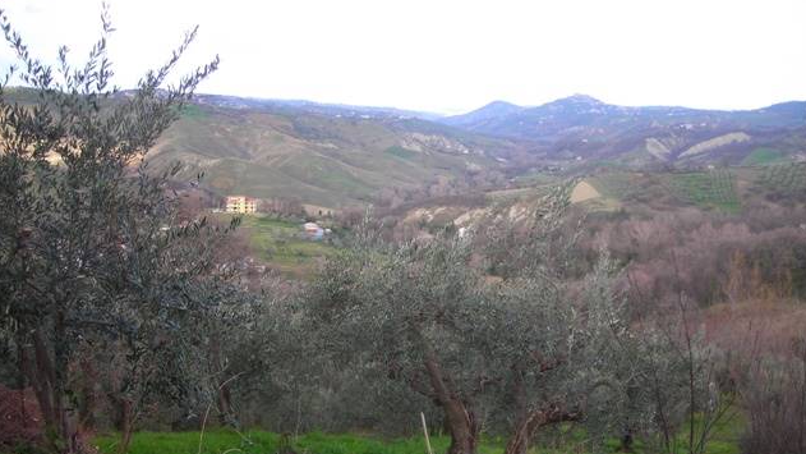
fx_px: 898
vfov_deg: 28.2
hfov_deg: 48.4
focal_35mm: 42
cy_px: 289
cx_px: 404
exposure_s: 1/88.7
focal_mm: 6.3
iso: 50
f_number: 3.2
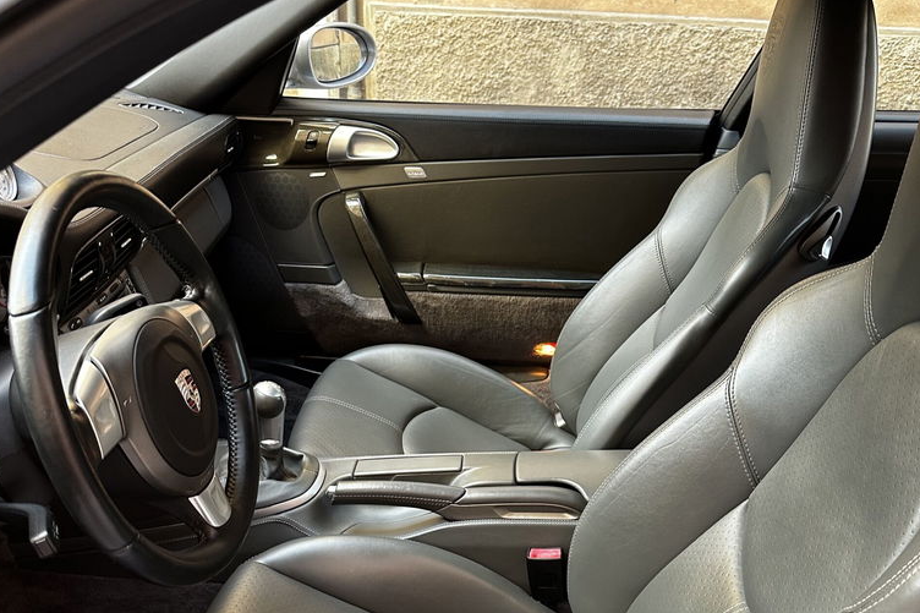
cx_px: 453
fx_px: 869
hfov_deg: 55.8
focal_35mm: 34
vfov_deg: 37.9
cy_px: 458
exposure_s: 1/62
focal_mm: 6.86
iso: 250
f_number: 1.78
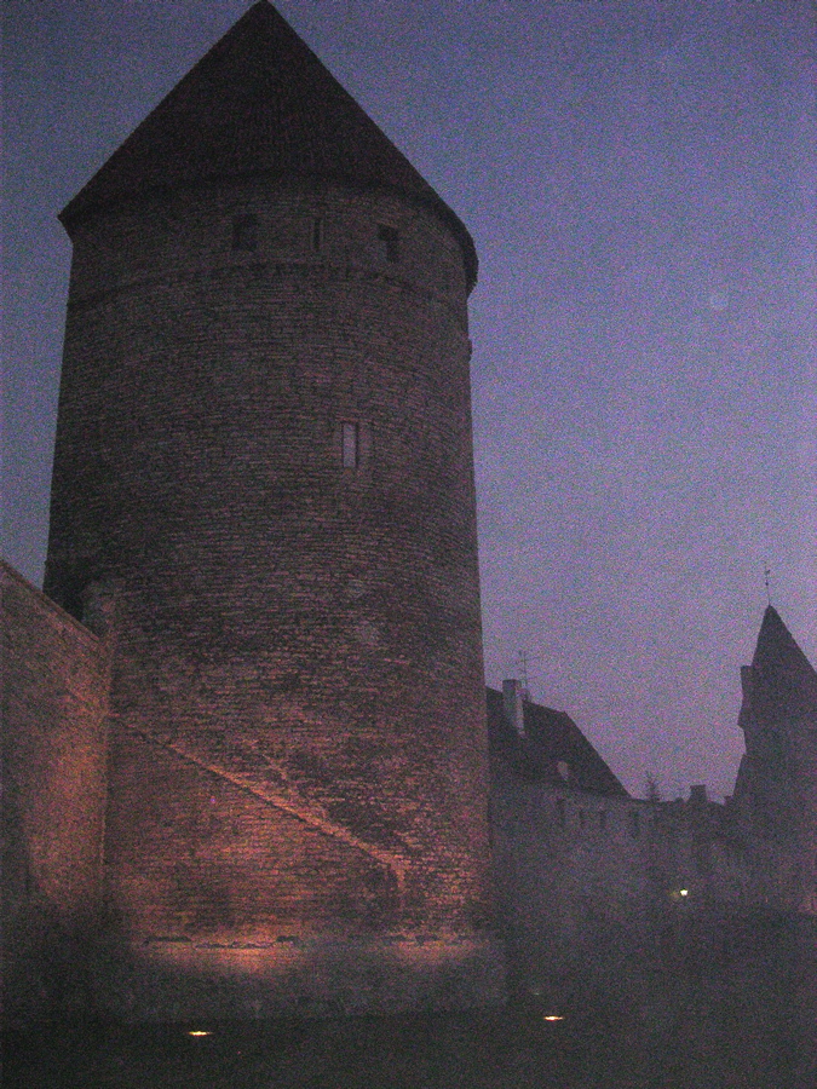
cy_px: 544
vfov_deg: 49.0
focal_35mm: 38
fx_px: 1196
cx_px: 408
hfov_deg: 37.7
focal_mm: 5.8
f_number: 2.8
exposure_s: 1/60.1
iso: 400
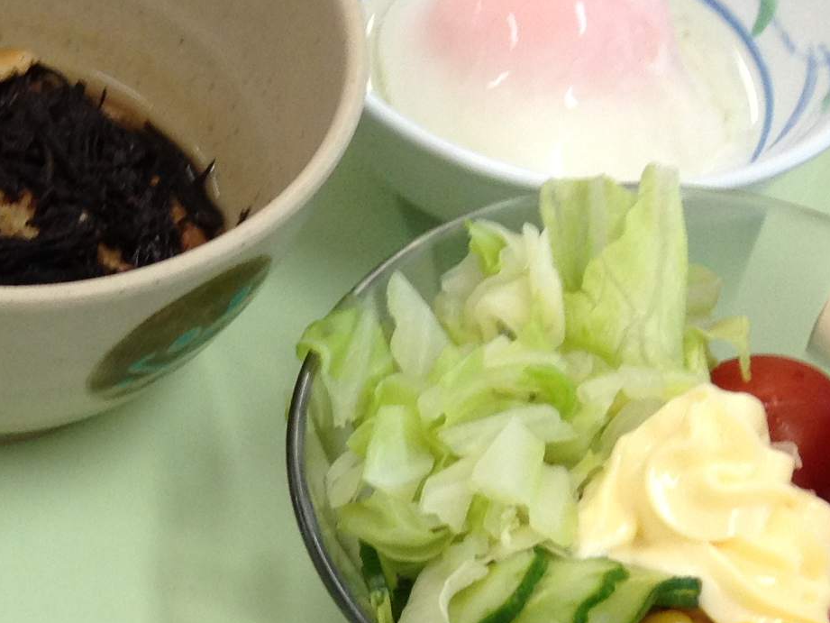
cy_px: 842
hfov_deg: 15.0
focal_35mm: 124
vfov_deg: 11.6
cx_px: -306
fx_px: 2974
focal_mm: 4.28
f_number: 2.4
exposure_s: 1/40
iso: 64
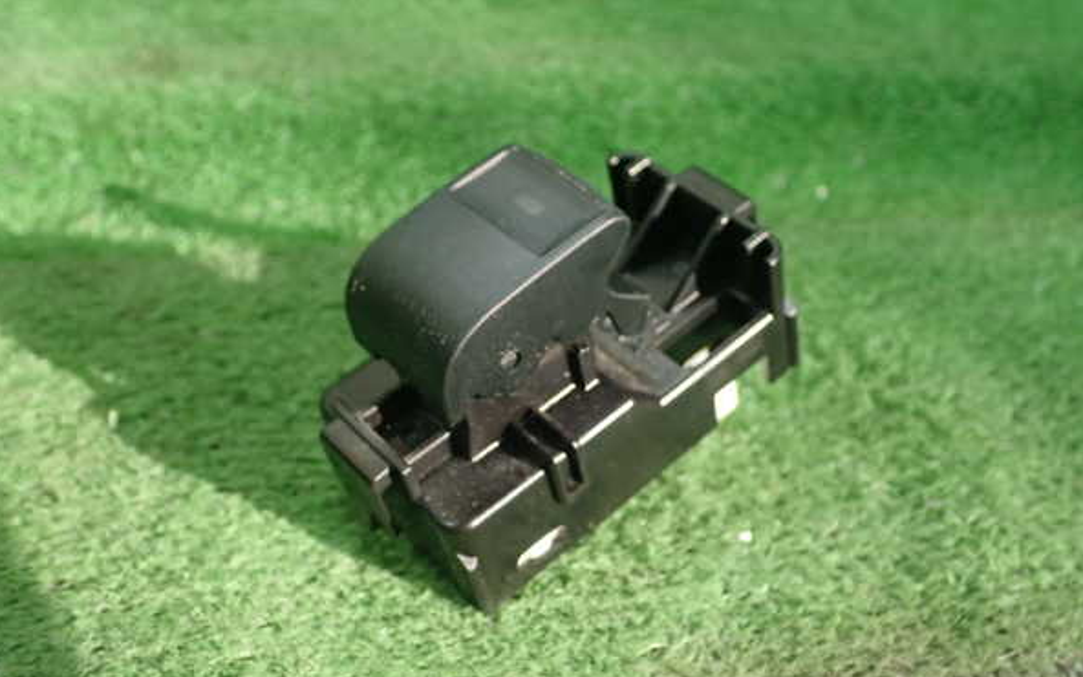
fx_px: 1269
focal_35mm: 43
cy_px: 366
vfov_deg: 29.9
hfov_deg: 46.2
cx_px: 538
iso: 320
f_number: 2.8
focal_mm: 7.34
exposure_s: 1/160
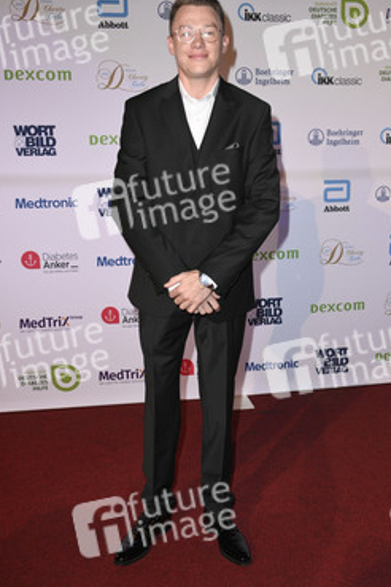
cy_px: 282
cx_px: 200
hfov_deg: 34.2
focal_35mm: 39
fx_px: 635
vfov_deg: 49.5
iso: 3200
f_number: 5.6
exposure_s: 1/200
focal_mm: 36
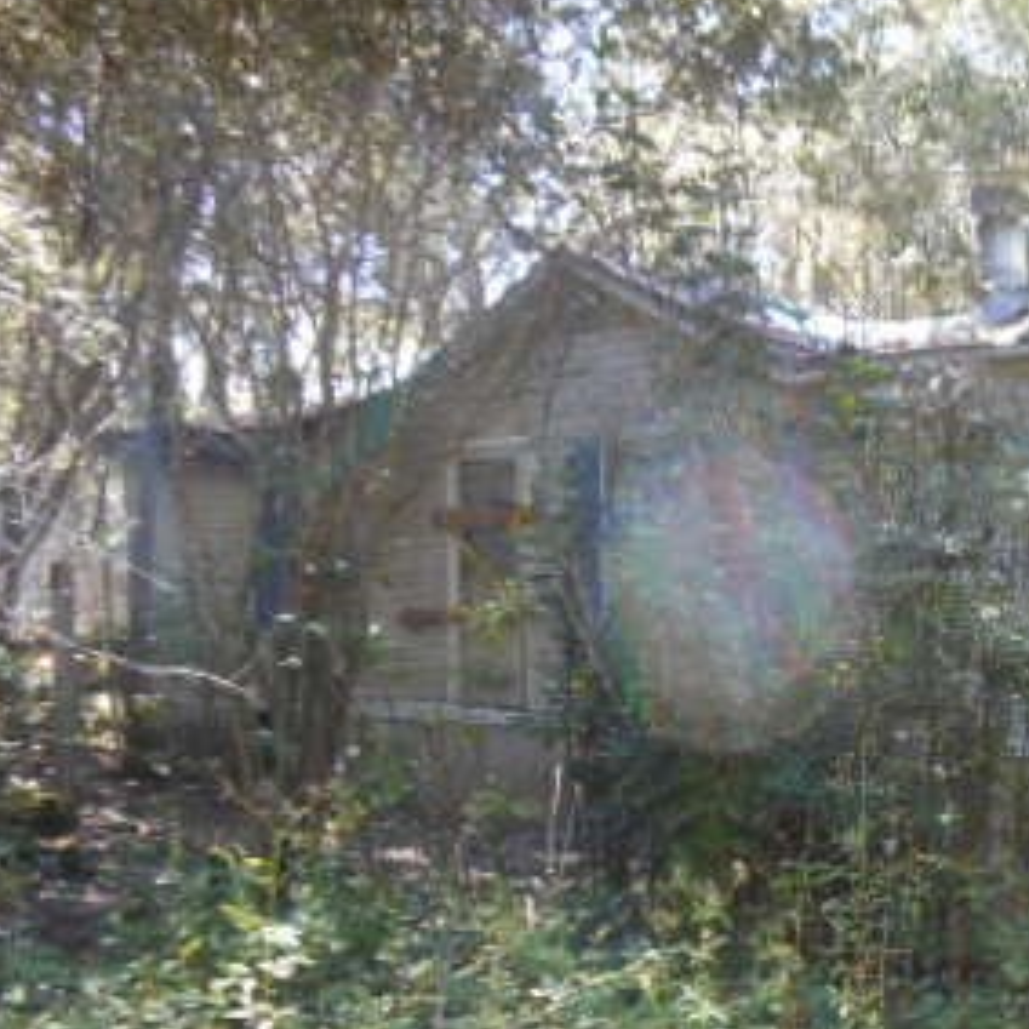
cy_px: 698
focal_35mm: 50
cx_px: 1029
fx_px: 1682
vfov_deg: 33.7
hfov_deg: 31.5
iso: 80
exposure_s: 1/40
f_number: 3.2
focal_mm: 4.5
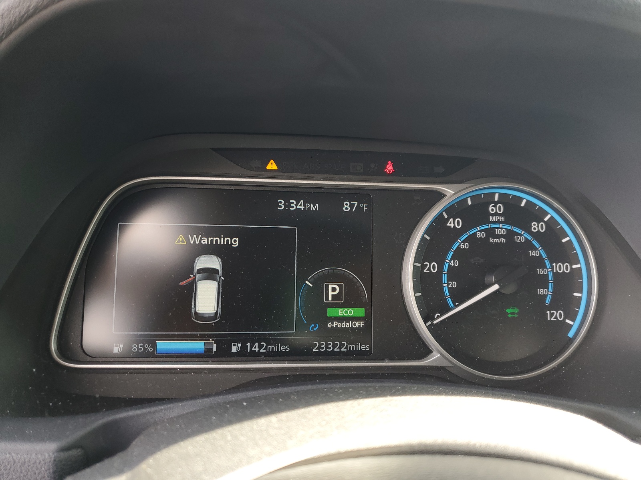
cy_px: 240
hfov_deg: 67.3
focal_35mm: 26
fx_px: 481
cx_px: 320
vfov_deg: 53.1
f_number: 1.5
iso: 50
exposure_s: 1/120
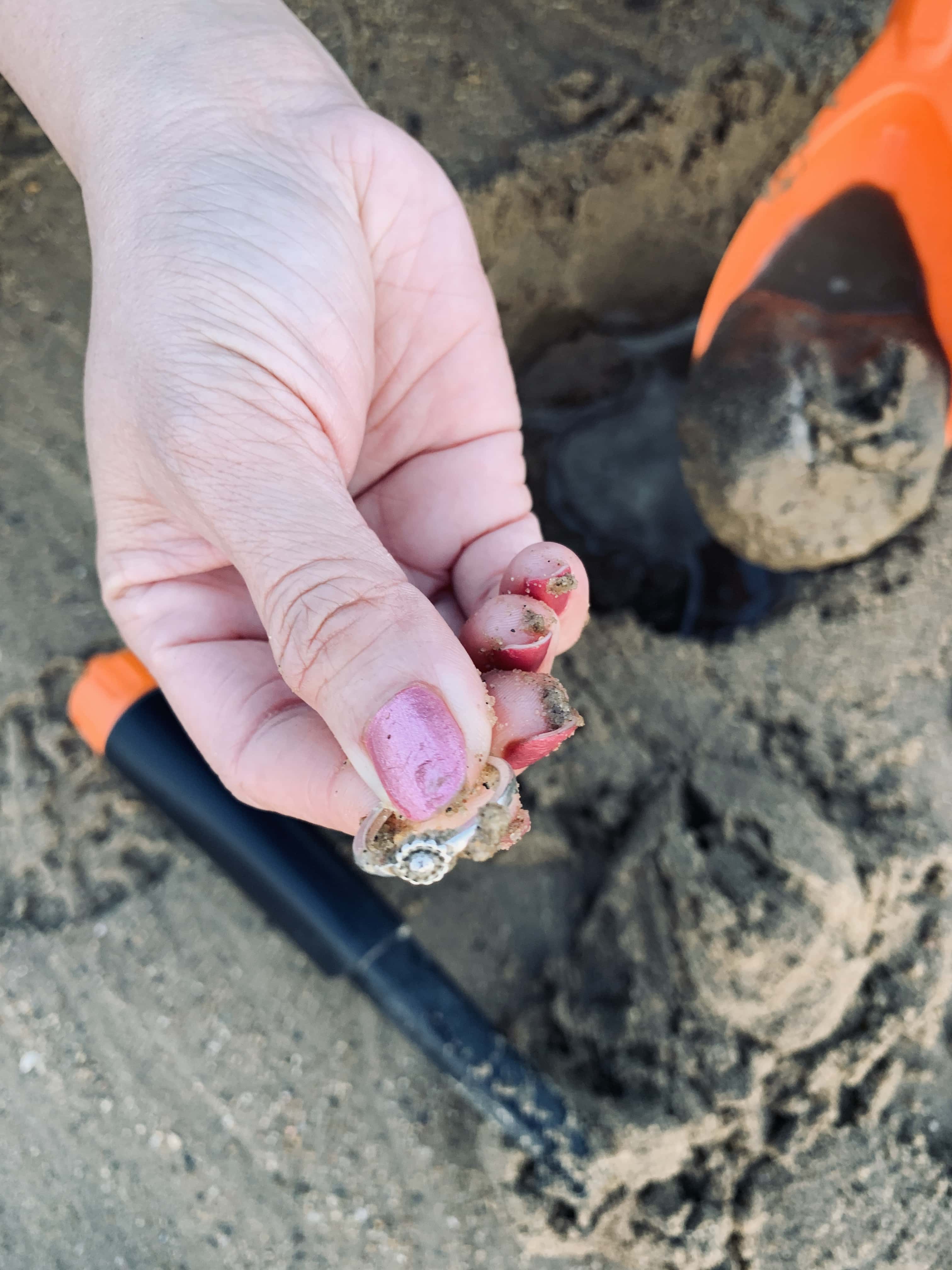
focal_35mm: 26
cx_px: 476
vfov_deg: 67.3
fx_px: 953
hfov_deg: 53.1
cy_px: 635
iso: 100
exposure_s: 1/81
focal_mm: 4.25
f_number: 1.8
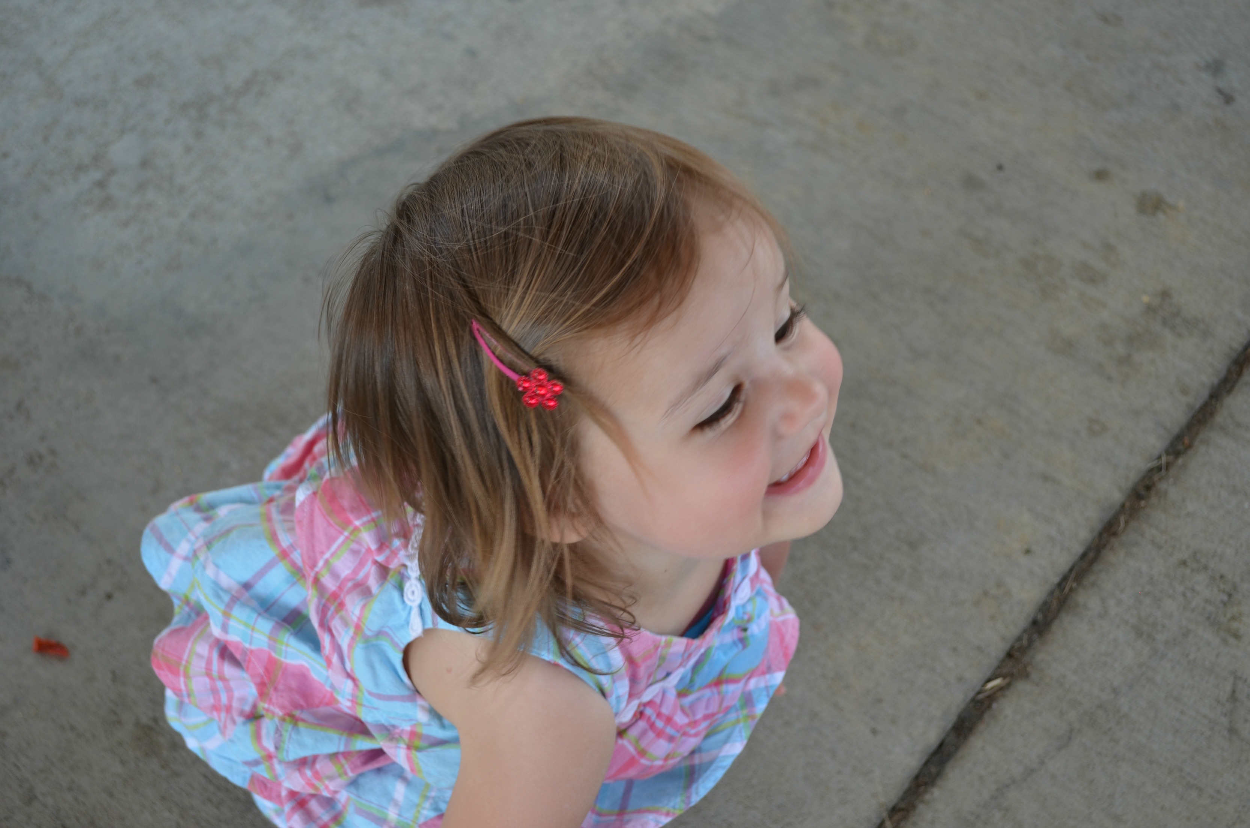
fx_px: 1871
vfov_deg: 25.0
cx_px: 625
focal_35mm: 54
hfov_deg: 36.9
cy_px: 414
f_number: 5.6
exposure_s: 1/125
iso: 200
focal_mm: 36
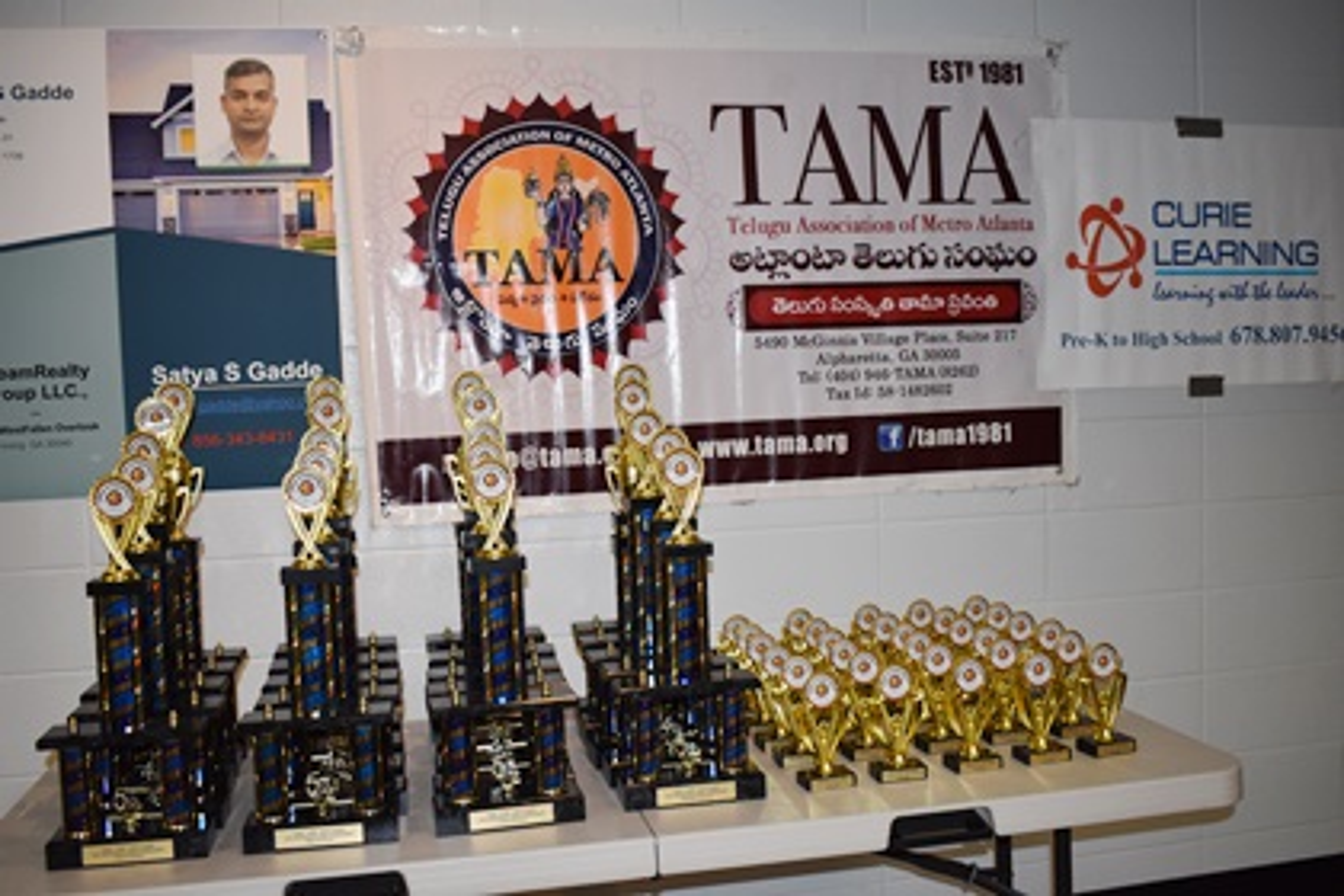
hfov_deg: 55.1
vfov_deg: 38.4
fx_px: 1288
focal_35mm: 34
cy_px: 448
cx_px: 672
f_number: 3.8
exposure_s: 1/125
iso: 900
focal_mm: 23
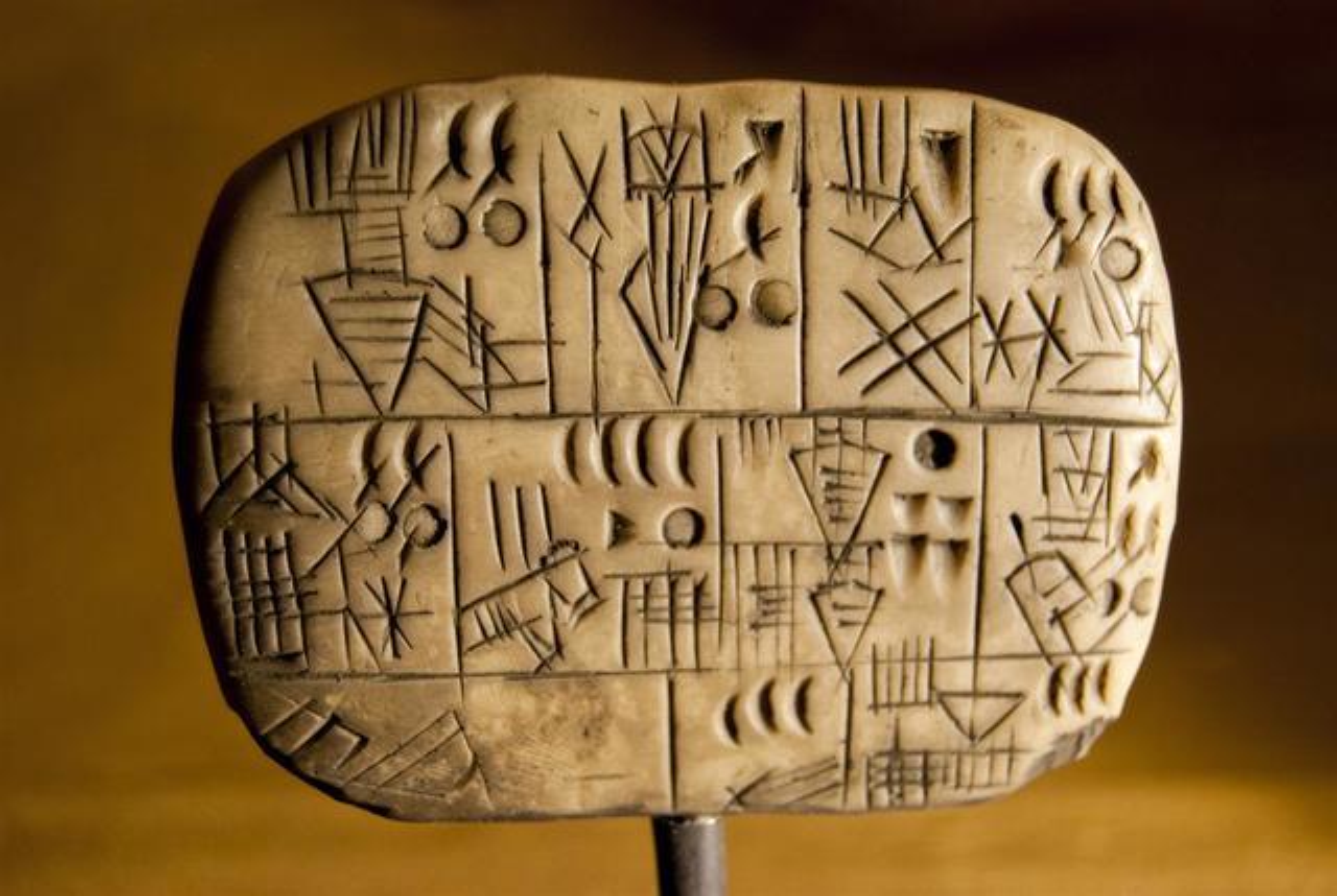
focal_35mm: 57
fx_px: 2120
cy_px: 448
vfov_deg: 23.9
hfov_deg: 35.0
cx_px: 668
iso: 560
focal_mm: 38
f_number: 5
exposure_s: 1/30
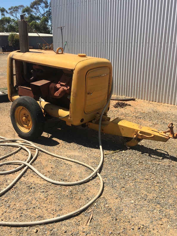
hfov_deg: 44.1
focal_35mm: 32
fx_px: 218
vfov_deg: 56.8
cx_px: 82
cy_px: 109
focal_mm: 4.15
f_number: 2.2
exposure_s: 1/1709
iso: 25
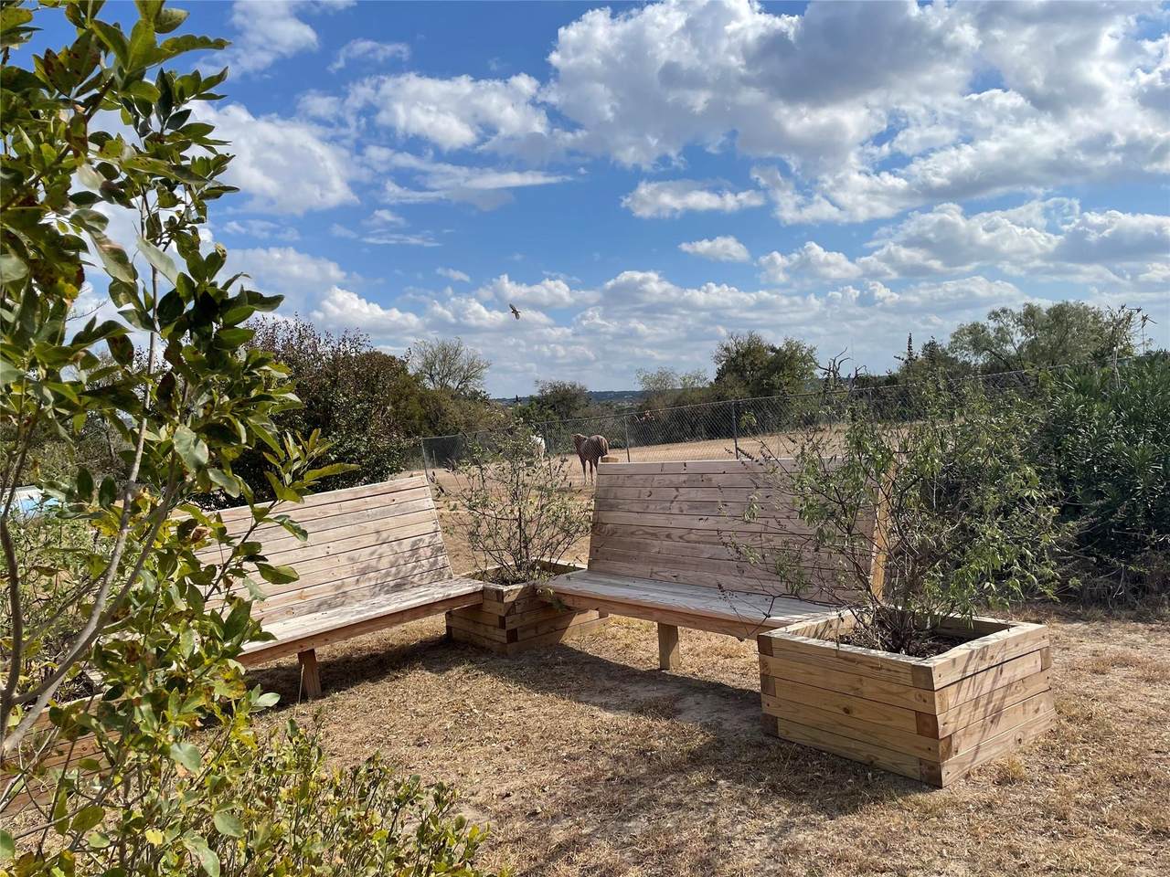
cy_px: 438
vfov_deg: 53.1
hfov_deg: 67.3
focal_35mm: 26
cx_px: 585
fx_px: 879
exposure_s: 1/5814
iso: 32
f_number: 1.6
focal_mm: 4.2
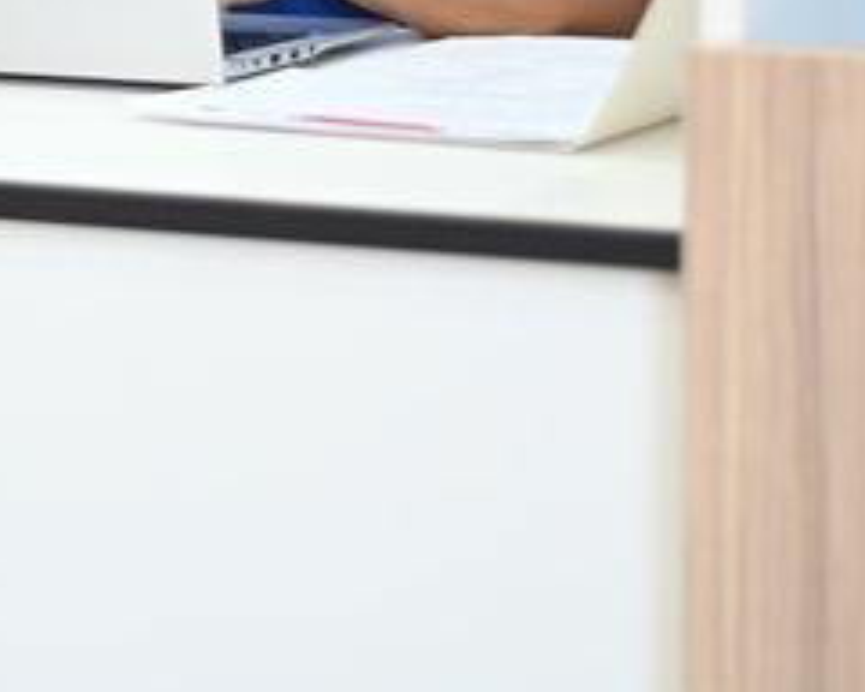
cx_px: -130
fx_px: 4506
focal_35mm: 176
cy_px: -92
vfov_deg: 8.7
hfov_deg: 10.8
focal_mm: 50
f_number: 1.8
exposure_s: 1/200
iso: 400
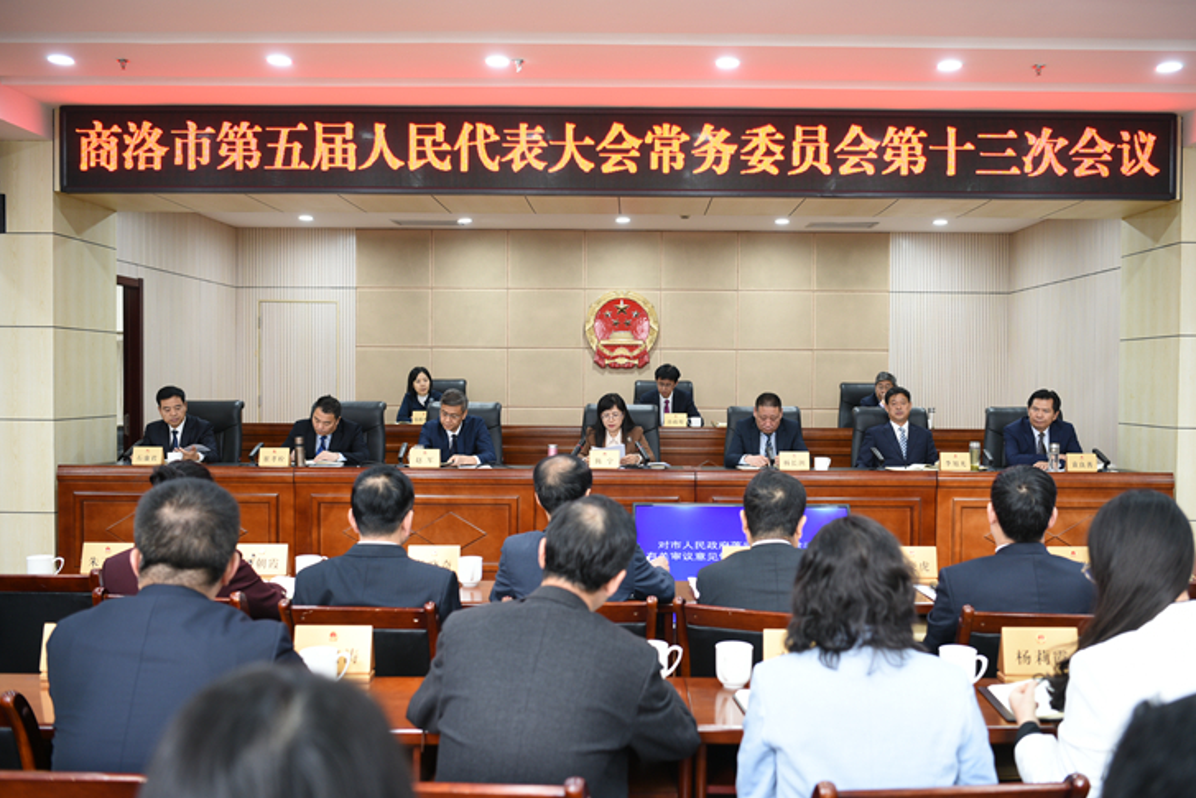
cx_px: 633
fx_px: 1096
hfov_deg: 57.2
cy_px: 417
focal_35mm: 33
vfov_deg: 40.0
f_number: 2.8
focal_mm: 30
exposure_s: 1/30
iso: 360
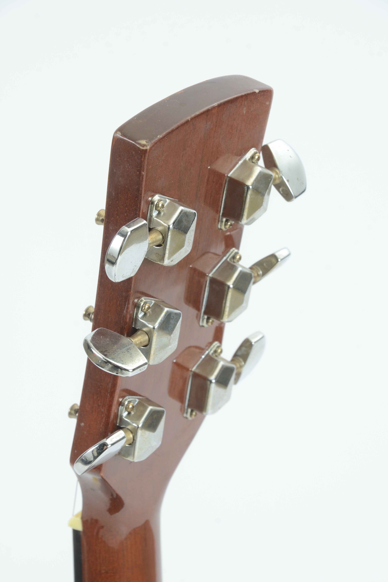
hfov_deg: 8.7
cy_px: 293
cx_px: 194
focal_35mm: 159
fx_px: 2562
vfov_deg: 13.0
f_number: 10
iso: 400
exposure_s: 1/80
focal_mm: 105
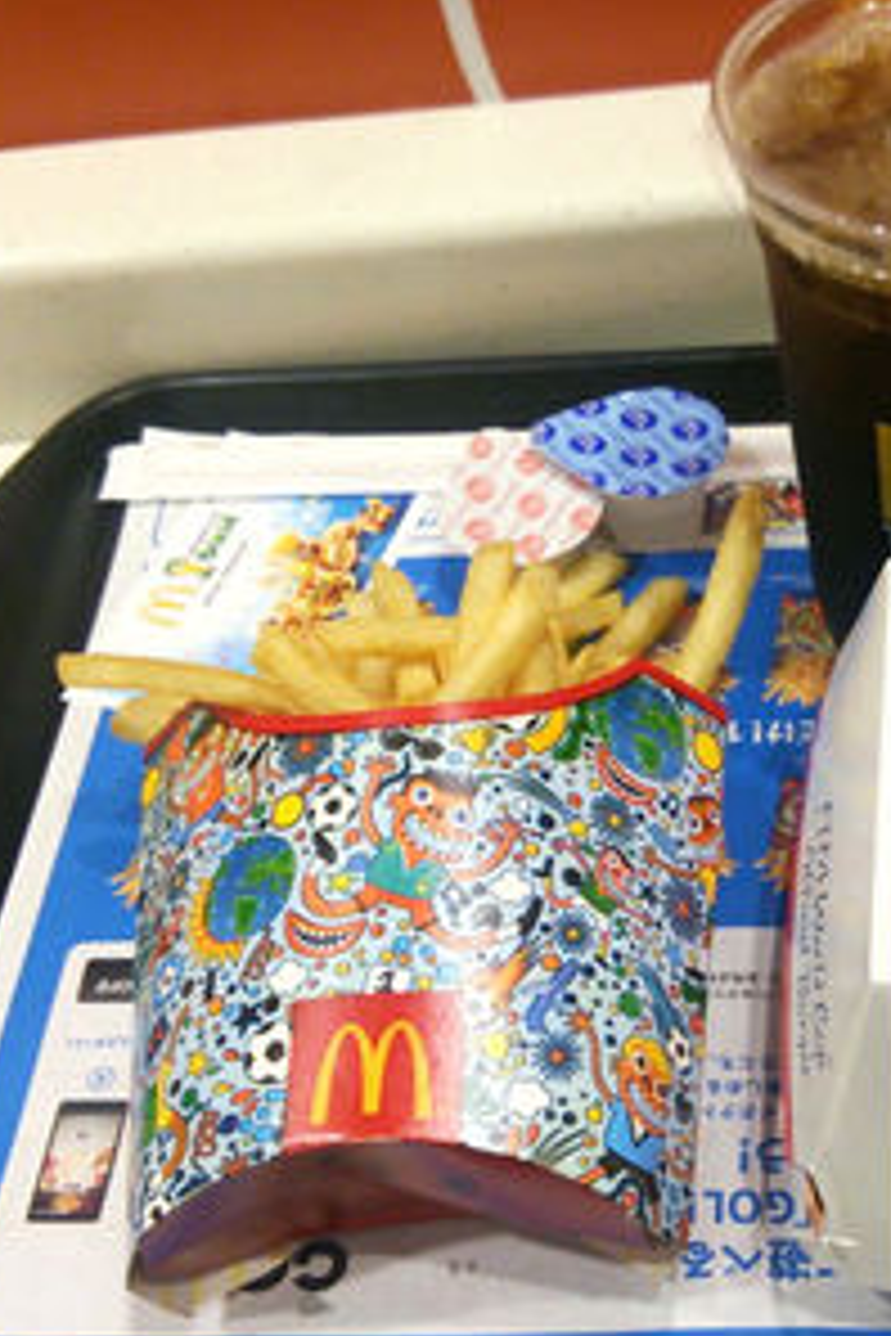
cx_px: 832
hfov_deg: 30.2
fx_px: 1559
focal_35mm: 42
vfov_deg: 46.4
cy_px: 670
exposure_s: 1/59
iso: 80
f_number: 1.94
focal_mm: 4.06
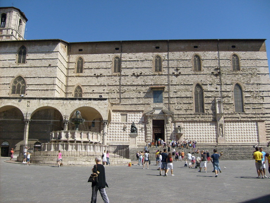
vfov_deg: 40.7
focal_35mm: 35
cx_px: 135
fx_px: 273
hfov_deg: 52.6
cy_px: 102
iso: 80
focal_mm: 5.8
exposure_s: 1/350
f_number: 7.1
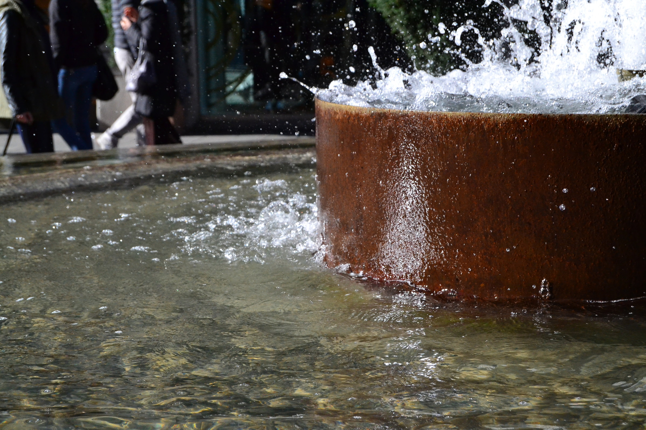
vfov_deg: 16.6
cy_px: 215
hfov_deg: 24.6
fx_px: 1480
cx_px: 323
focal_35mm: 82
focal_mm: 55
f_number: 9
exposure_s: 1/3200
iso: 2000
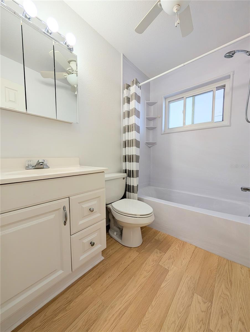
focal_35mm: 12
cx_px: 125
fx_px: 115
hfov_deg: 94.6
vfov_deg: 110.5
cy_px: 166
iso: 45
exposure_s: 1/143
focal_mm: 2.02
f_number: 1.7
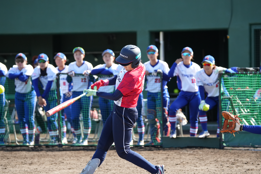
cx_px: 130
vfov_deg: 5.7
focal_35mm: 242
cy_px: 87
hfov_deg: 8.5
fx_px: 1753
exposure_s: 1/3200
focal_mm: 241.8
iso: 2500
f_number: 5.6
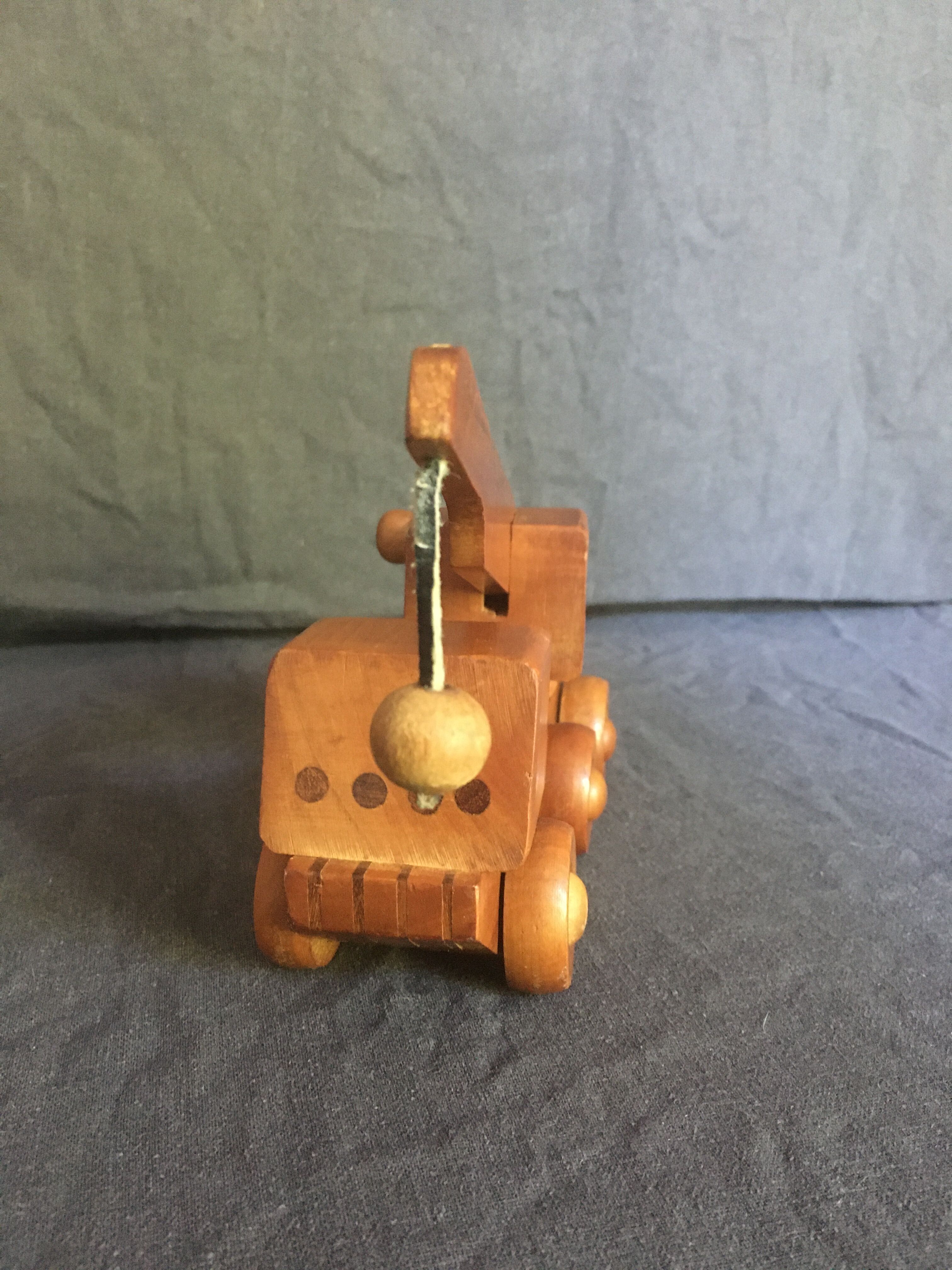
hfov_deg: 48.2
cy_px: 635
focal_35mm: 29
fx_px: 1063
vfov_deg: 61.7
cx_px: 476
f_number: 2.2
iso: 500
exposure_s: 1/17
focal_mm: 4.15
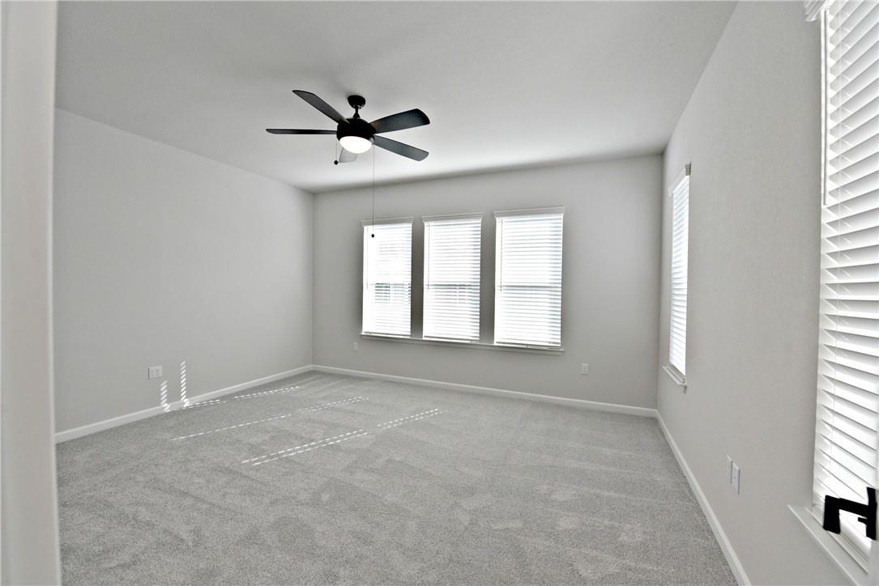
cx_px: 440
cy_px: 293
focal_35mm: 14
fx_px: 342
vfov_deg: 81.2
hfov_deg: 104.2
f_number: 7.1
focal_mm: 14
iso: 400
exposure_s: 1/200
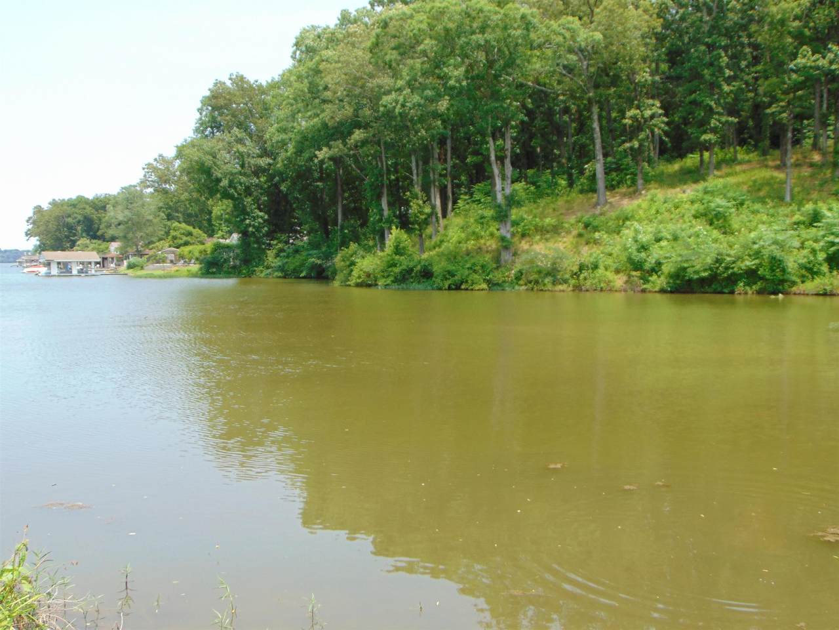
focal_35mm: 35
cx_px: 420
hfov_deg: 52.6
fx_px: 848
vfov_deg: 40.7
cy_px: 315
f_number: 3.2
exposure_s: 1/400
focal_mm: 6.3
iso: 80
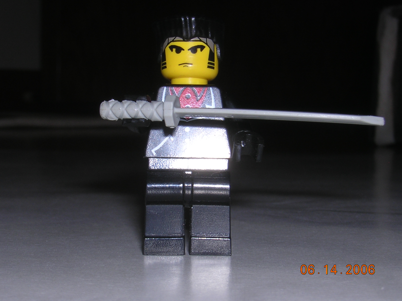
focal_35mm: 85
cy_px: 150
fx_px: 987
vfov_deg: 17.4
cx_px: 201
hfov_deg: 23.0
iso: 100
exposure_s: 1/60.1
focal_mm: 11.1
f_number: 8.2
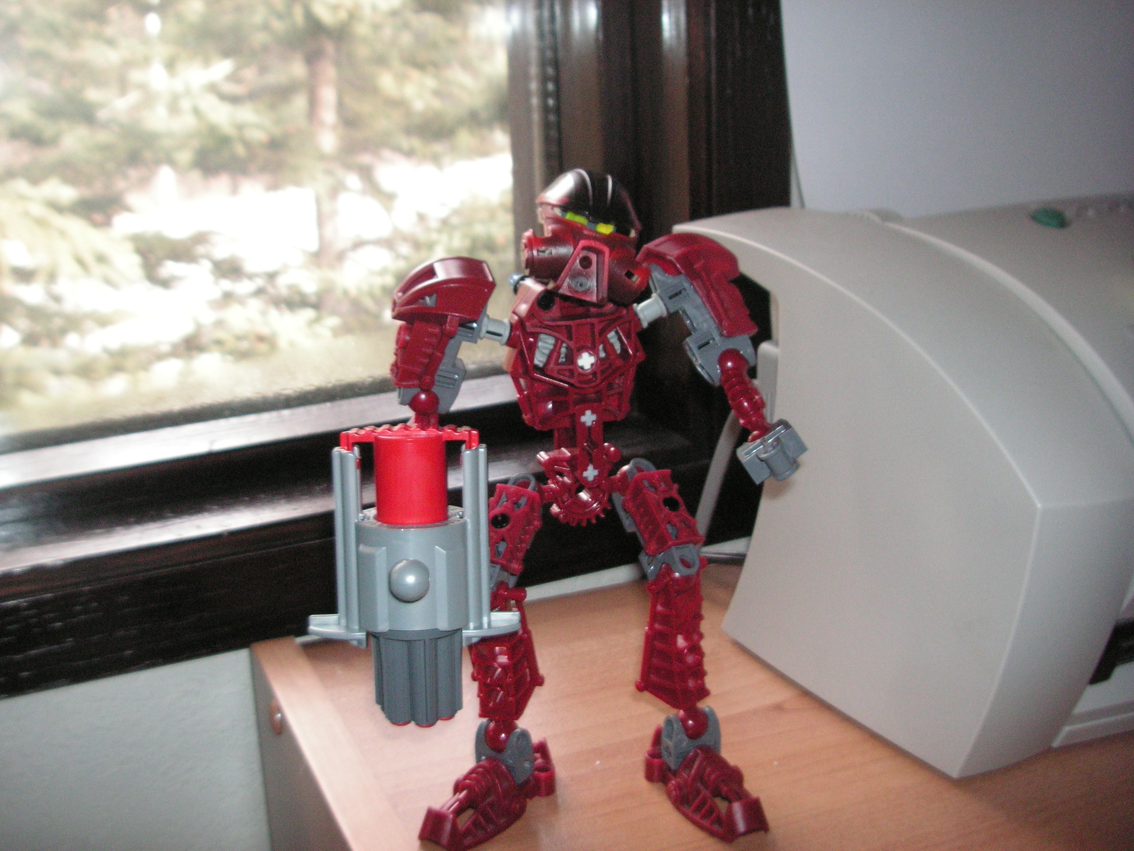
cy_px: 426
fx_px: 1245
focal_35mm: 38
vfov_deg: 37.7
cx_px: 567
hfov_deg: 49.0
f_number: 3.3
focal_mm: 6.3
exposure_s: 1/45
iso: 160
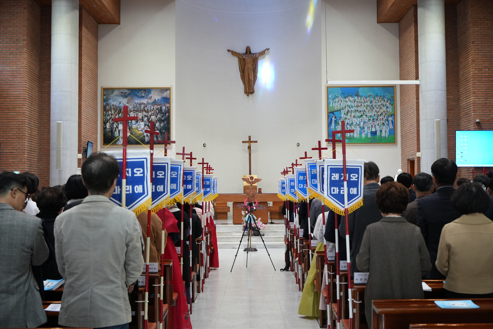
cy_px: 164
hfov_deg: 43.6
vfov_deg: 29.9
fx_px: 616
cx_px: 246
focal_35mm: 45
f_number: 5
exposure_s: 1/125
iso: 2500
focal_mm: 45
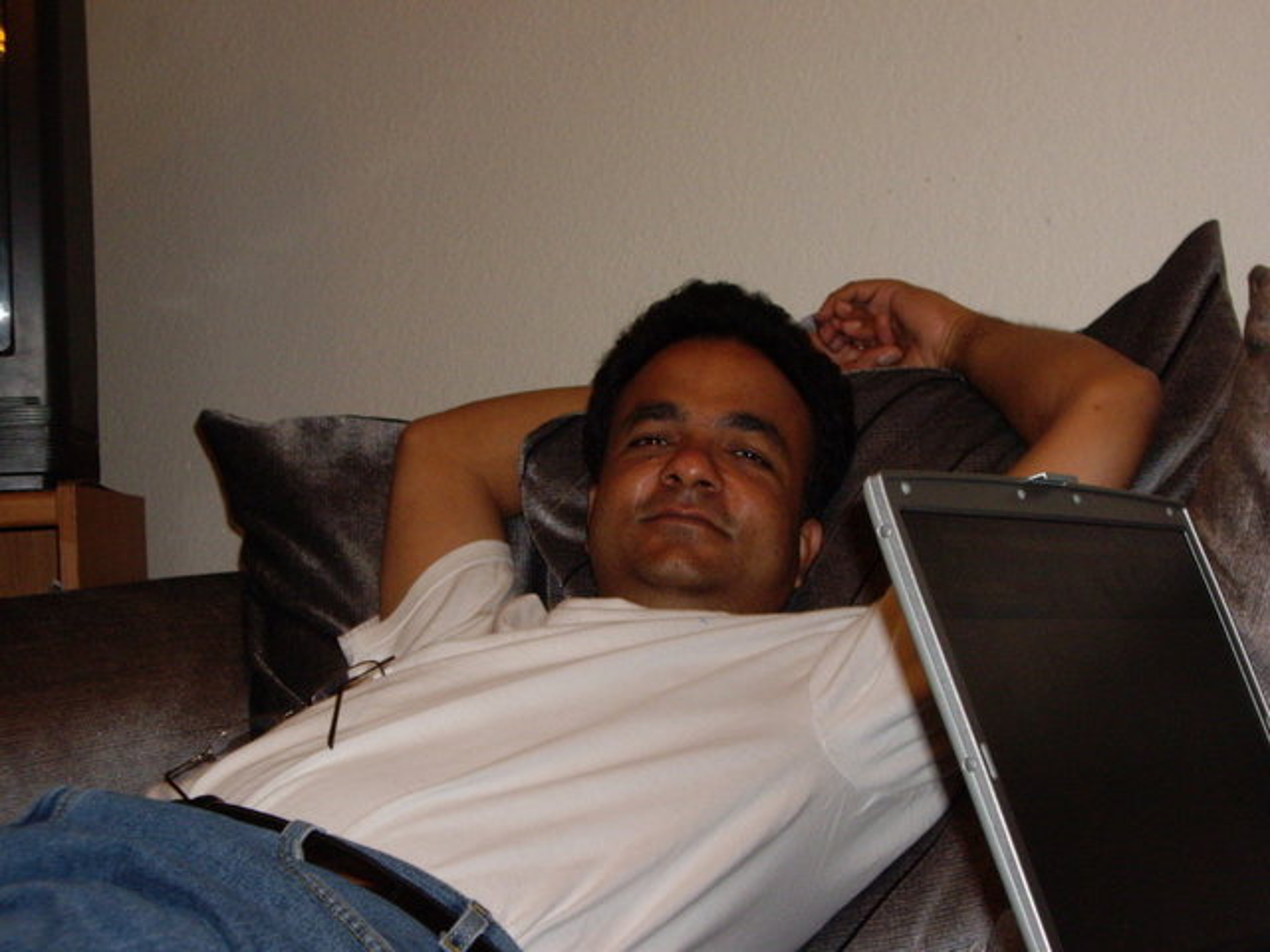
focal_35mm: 66
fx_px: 2421
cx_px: 635
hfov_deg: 29.4
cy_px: 476
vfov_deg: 22.3
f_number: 3.6
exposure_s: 1/80
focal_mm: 10.7
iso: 200
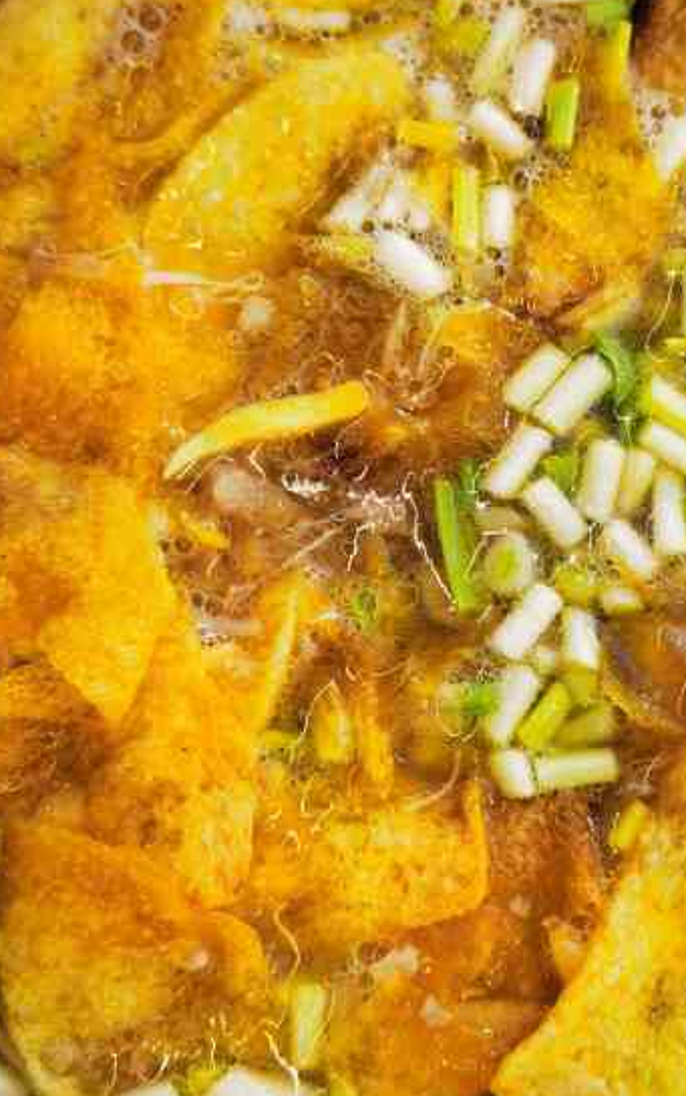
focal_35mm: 49
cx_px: 487
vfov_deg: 41.0
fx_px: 1465
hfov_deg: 26.1
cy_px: 496
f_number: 1.6
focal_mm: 5.56
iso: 160
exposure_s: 1/100
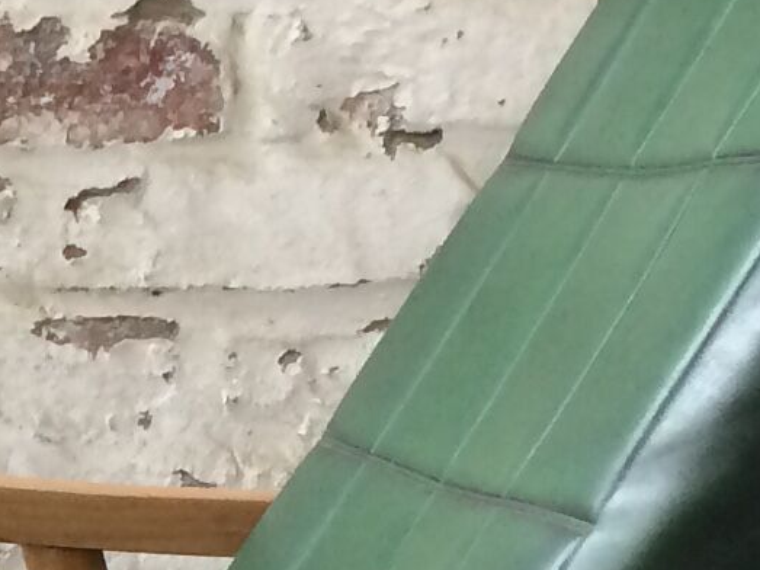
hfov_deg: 10.2
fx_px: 3973
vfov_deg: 7.9
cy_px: 1061
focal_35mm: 181
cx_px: -680
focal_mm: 4.15
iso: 50
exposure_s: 1/33
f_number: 2.2
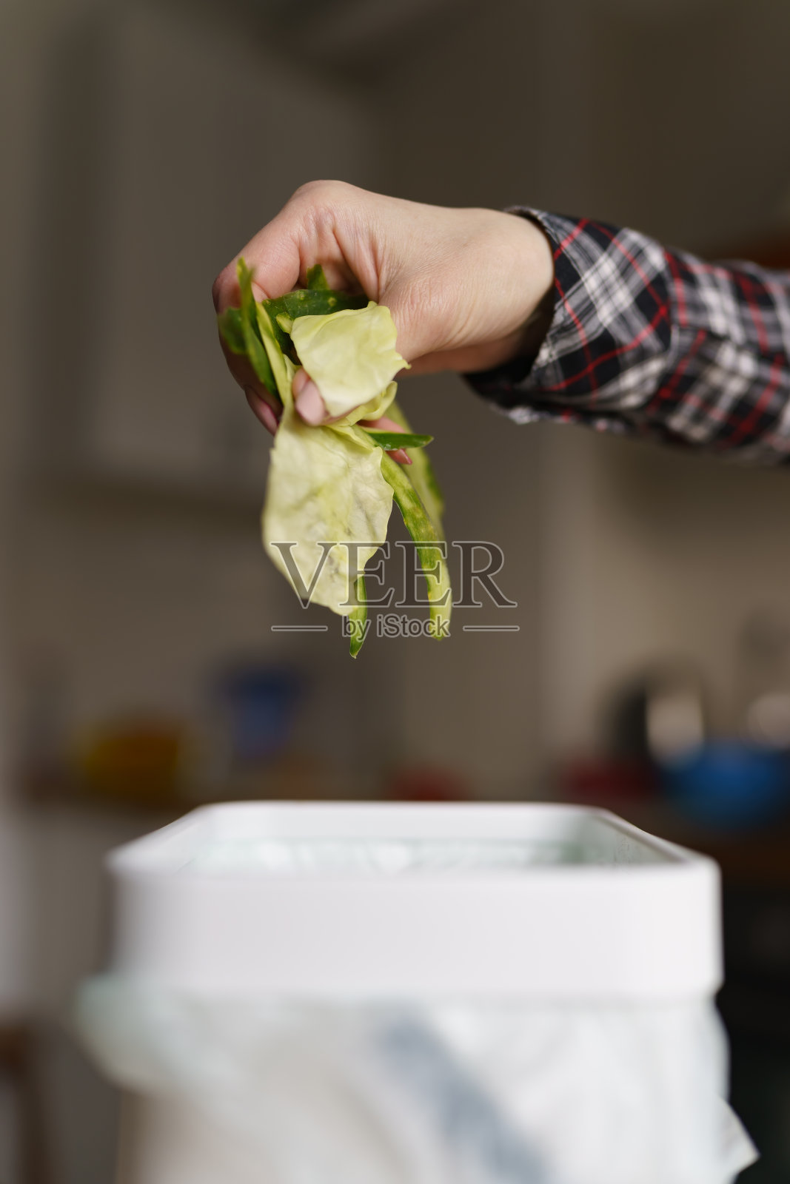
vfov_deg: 54.4
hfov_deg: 37.9
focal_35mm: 35
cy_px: 592
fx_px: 1152
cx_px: 395
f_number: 1.8
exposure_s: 1/250
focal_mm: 35
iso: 100
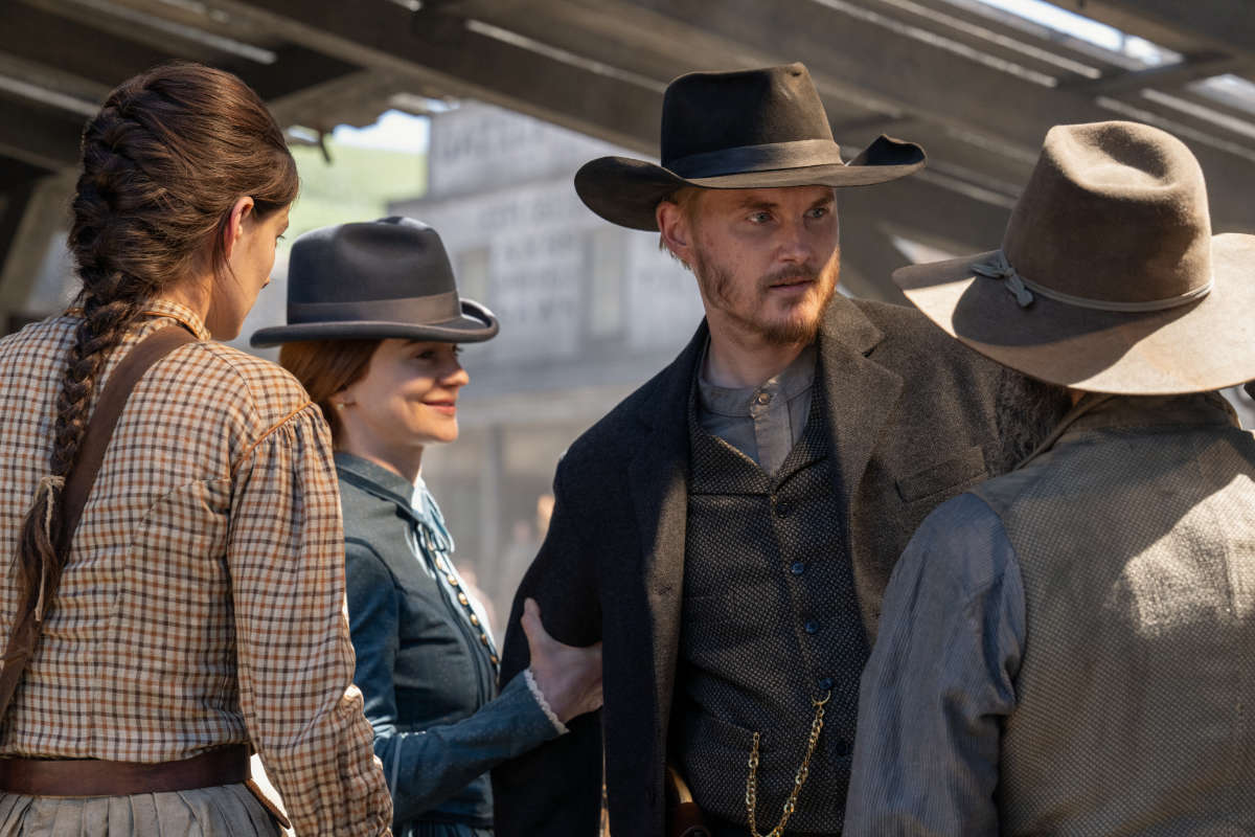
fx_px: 3416
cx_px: 628
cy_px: 418
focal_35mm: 98
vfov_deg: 14.0
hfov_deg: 20.8
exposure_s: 1/640
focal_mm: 98
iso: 1000
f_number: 5.6
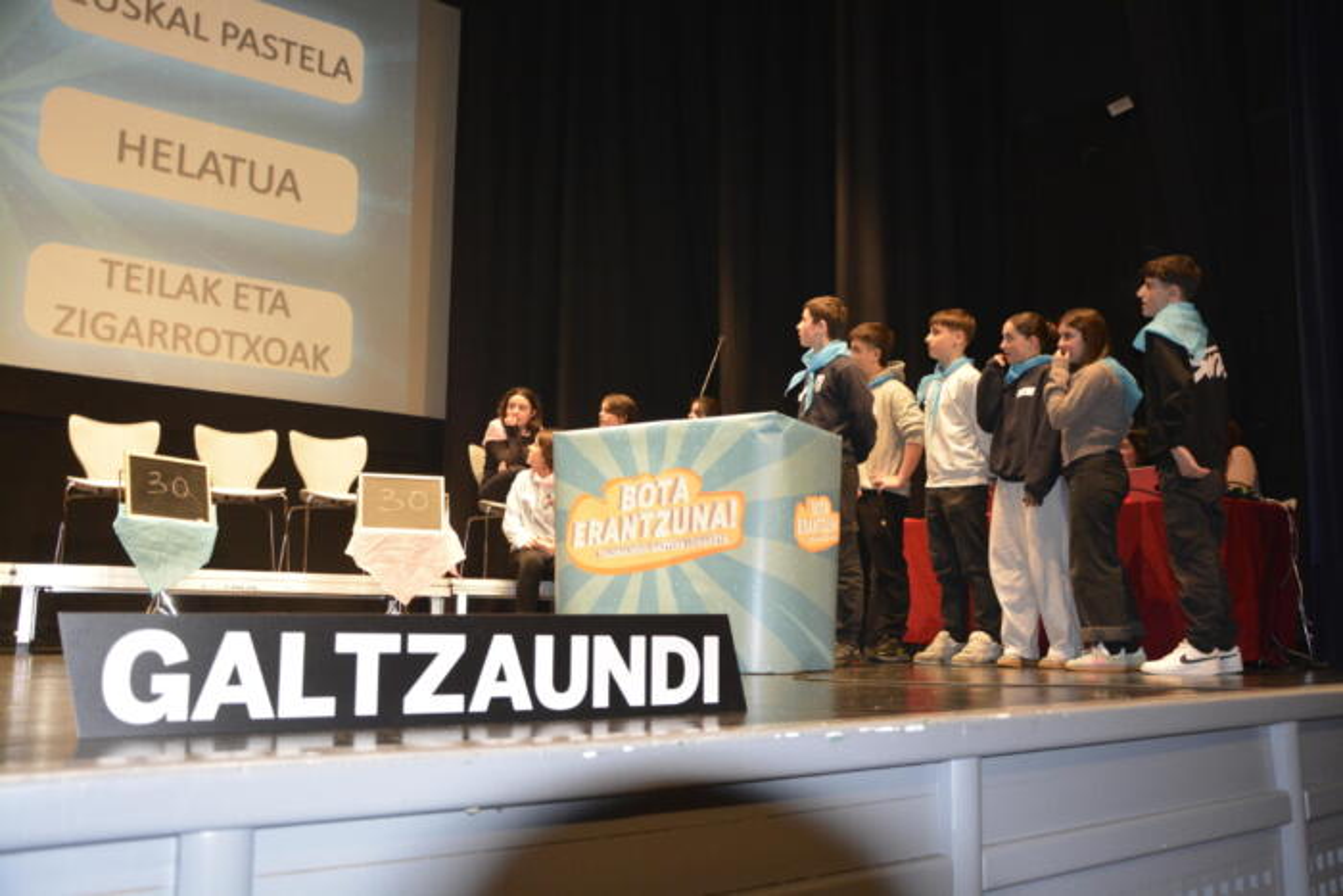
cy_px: 448
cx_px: 672
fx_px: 1175
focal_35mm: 32
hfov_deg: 59.5
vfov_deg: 41.7
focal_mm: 21
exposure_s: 1/60
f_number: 3.8
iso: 1600
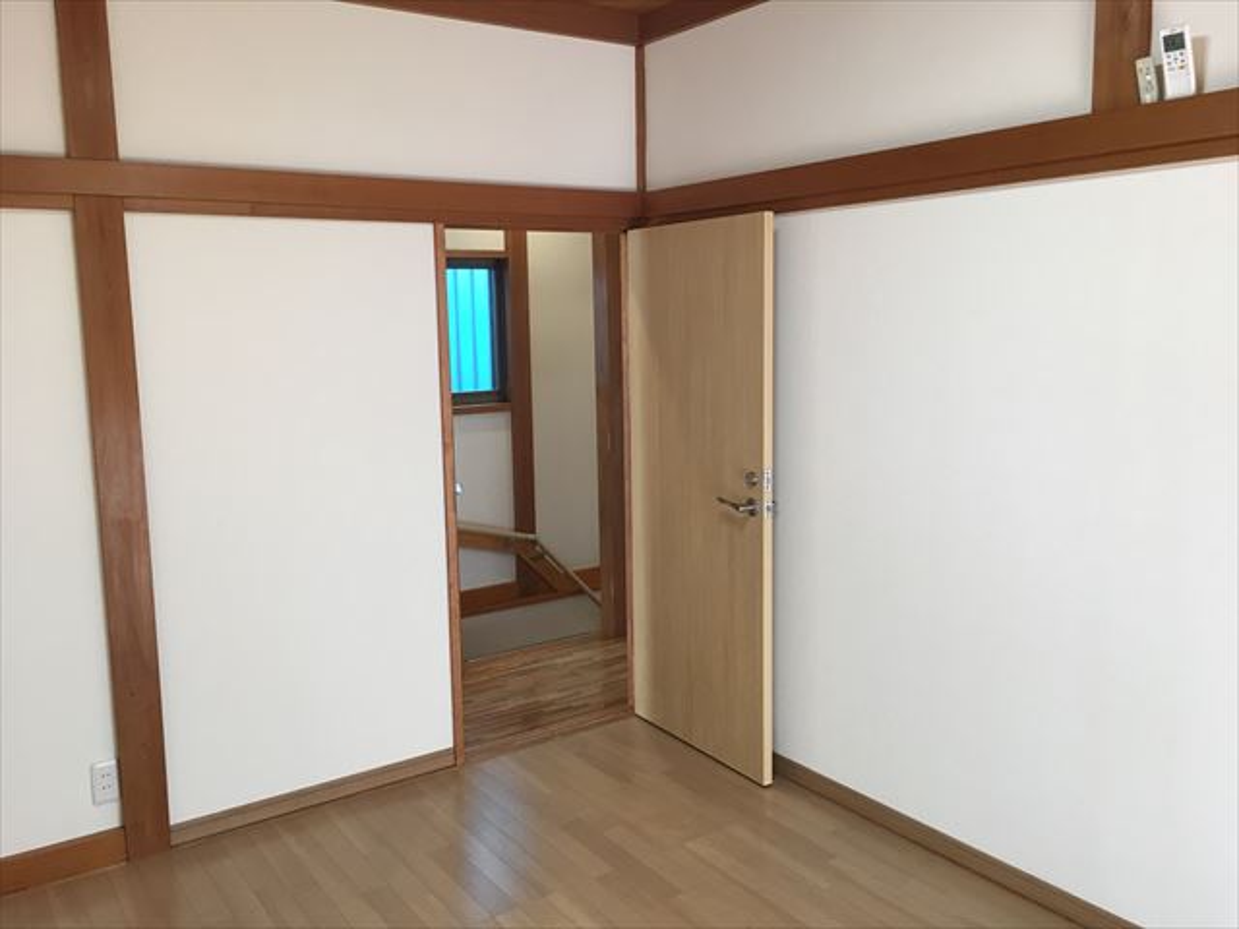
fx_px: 1038
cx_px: 620
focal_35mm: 29
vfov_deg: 48.2
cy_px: 464
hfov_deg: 61.7
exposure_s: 1/33
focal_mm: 4.15
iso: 50
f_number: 2.2
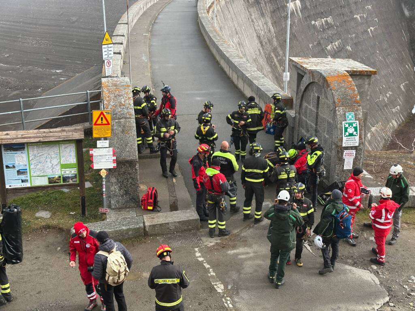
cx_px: 208
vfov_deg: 30.3
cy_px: 156
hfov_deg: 39.7
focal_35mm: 48
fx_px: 575
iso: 64
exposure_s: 1/2114
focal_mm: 6.86
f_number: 1.78
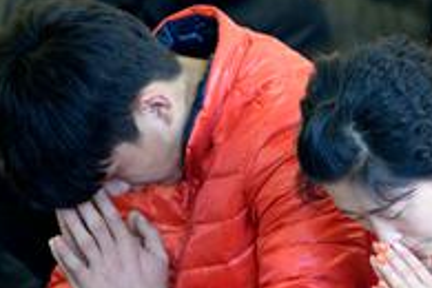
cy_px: 185
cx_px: 328
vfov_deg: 3.3
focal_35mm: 420
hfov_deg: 4.9
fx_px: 5040
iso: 800
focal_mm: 200
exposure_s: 1/15
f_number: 4.5
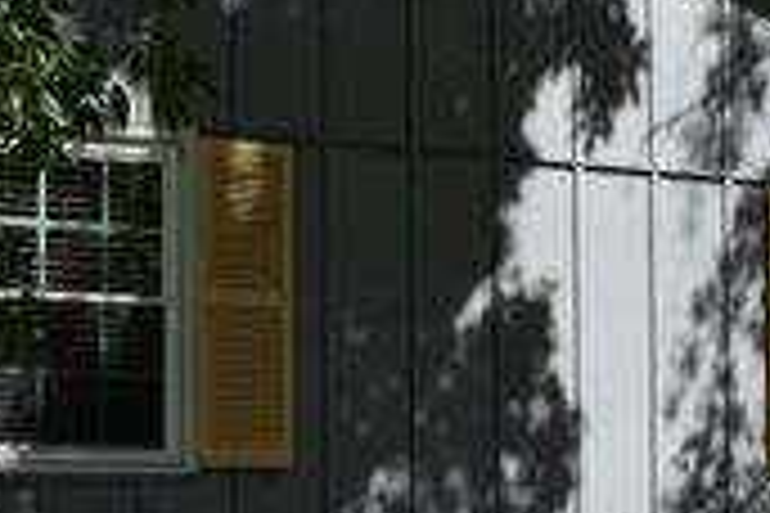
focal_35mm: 79
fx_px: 1690
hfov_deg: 25.1
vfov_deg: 16.9
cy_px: 506
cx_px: 657
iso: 200
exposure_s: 1/400
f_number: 10
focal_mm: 18
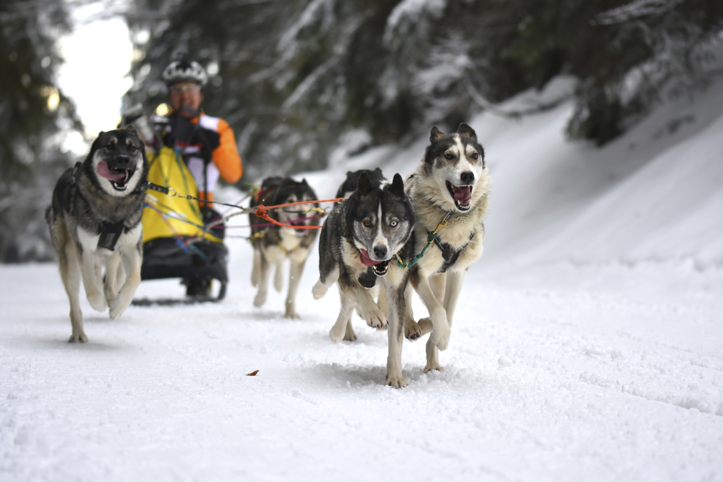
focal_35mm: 158
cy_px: 241
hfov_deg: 13.0
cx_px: 362
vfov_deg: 8.7
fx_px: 3163
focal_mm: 105
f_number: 2.8
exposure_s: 1/800
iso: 800
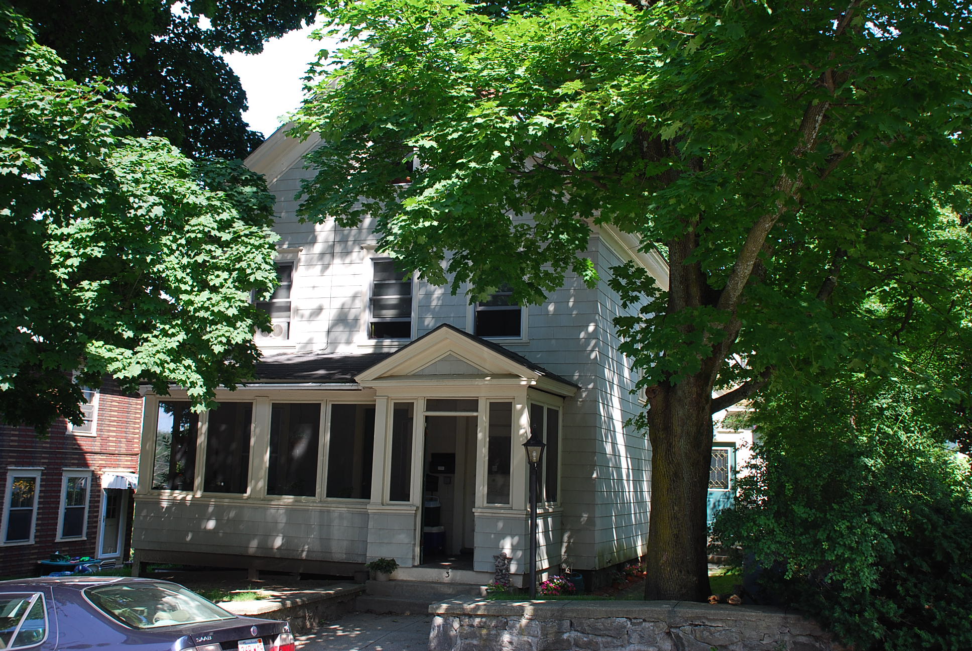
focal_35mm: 39
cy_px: 326
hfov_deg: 49.5
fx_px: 1054
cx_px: 486
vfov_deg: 34.3
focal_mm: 26
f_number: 5.6
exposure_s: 1/125
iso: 160
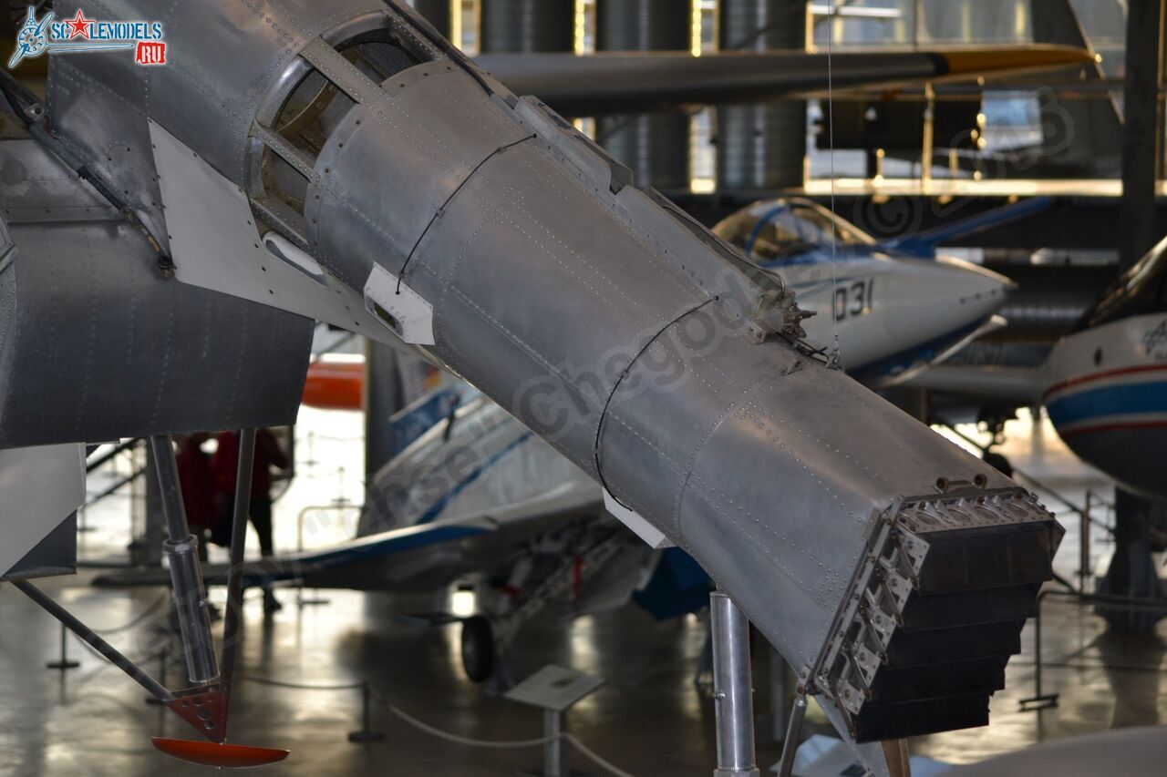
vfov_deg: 9.3
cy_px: 388
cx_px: 584
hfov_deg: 14.0
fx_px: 4764
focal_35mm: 147
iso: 400
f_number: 4.5
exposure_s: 1/100
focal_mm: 98
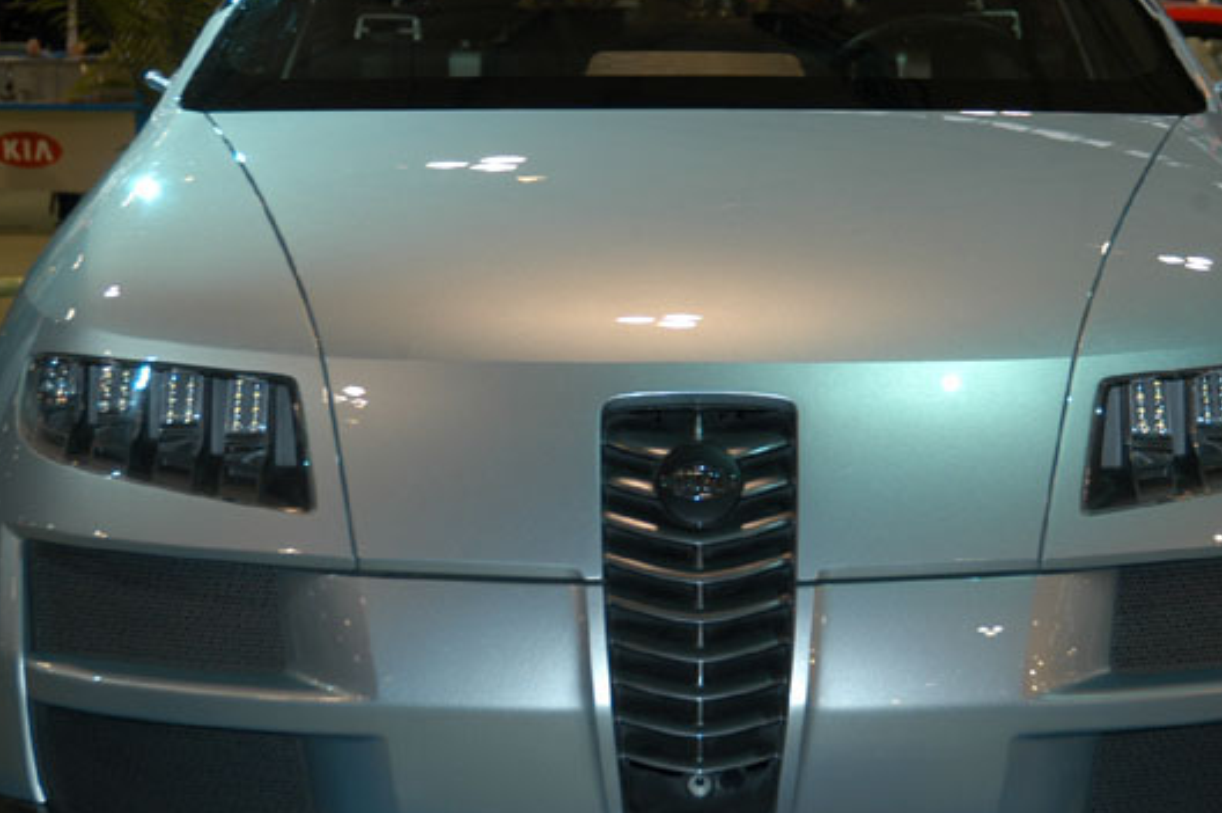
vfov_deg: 13.7
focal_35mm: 100
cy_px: 320
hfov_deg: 20.4
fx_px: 3391
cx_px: 746
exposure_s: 1/80
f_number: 5
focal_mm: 52
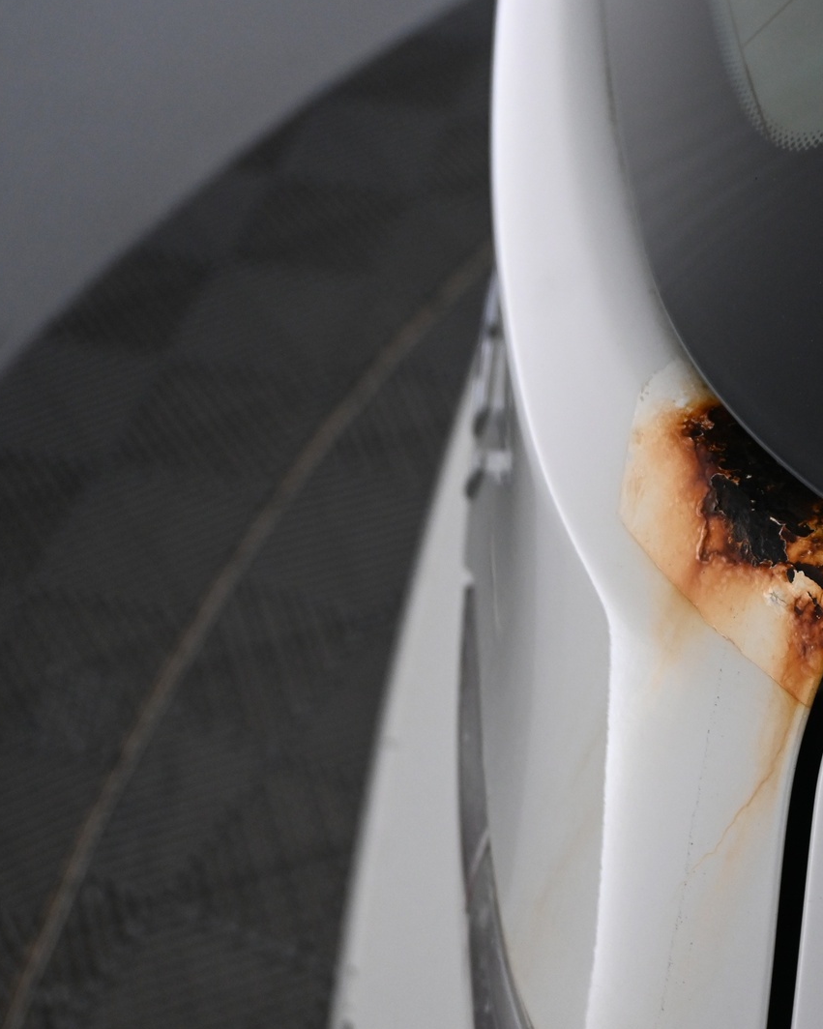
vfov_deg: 31.5
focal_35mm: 60
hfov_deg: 24.7
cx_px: 740
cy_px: 510
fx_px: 1827
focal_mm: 28
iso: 1600
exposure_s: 1/60
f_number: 4.5
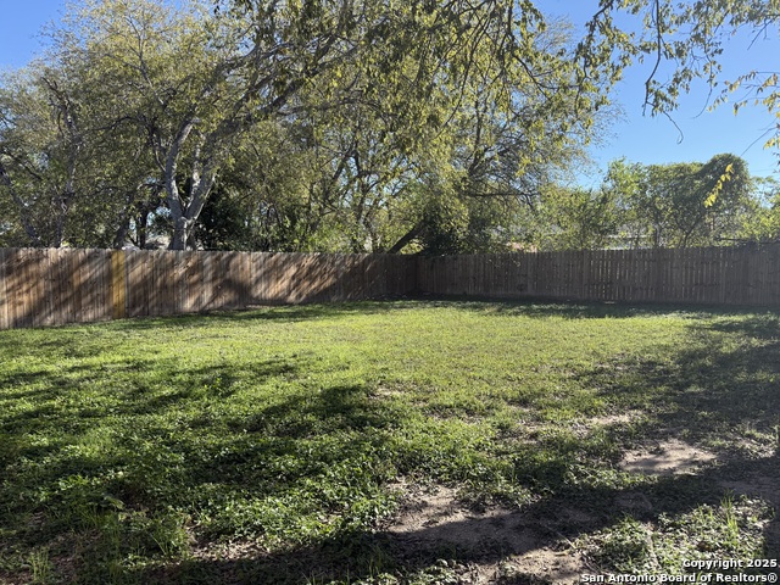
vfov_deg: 56.8
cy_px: 292
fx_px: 541
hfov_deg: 71.6
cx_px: 390
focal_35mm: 24
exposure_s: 1/1949
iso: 100
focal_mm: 6.76
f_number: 1.78
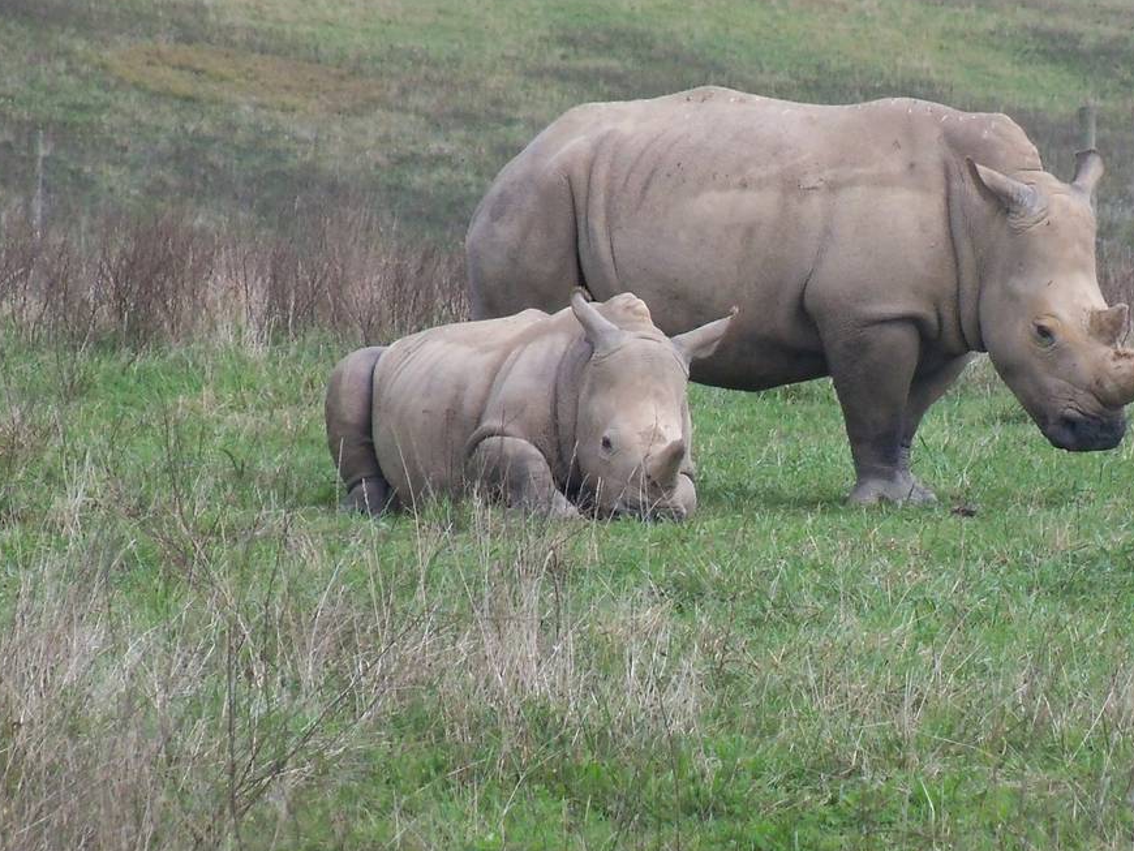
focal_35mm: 454
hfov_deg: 4.4
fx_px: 14877
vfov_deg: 3.3
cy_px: 394
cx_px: 819
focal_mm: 43.8
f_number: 4.4
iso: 200
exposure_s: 1/1000
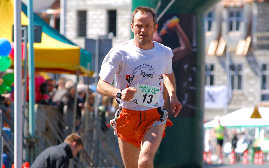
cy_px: 100
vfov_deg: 3.5
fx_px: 2771
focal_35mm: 378
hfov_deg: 5.6
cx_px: 146
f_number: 6.3
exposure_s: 1/1000
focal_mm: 200
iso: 500
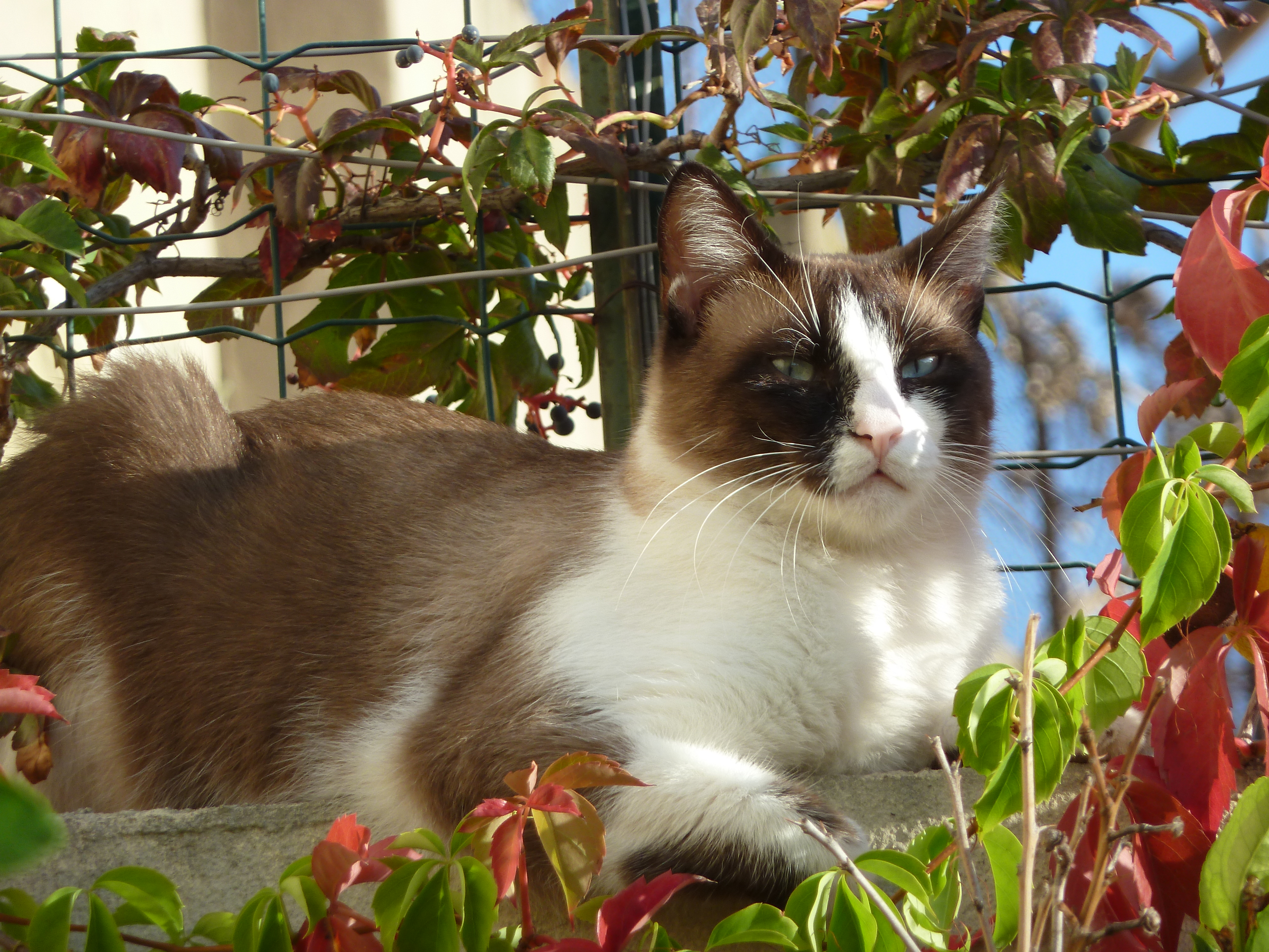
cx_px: 634
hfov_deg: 6.5
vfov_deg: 4.9
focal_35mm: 305
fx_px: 11181
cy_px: 476
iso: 80
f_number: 4.9
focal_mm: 49.2
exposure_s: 1/160
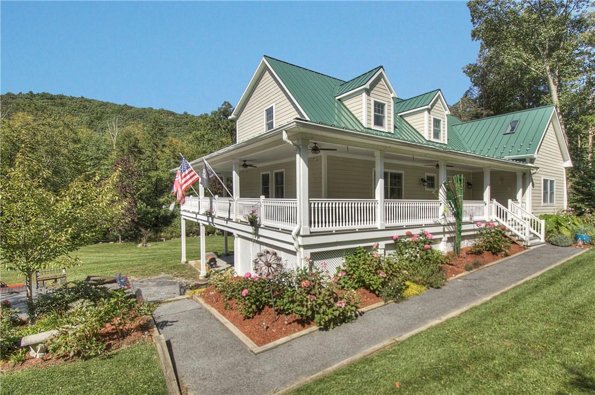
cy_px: 198
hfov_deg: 100.5
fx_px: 248
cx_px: 298
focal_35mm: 15
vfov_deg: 77.2
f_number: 14
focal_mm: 10
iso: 200
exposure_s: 1/100
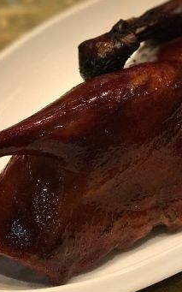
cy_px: 86
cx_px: 106
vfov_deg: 16.8
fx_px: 984
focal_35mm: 124
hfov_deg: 10.6
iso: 400
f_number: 2.8
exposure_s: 1/50
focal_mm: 6.6
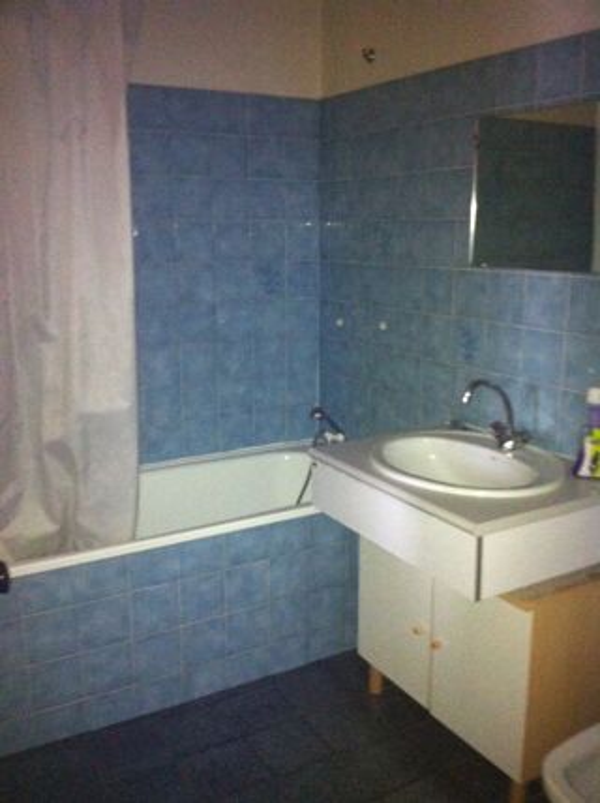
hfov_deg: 40.6
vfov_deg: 52.7
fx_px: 810
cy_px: 402
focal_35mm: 35
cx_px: 300
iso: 640
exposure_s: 1/15
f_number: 2.8
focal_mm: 3.85
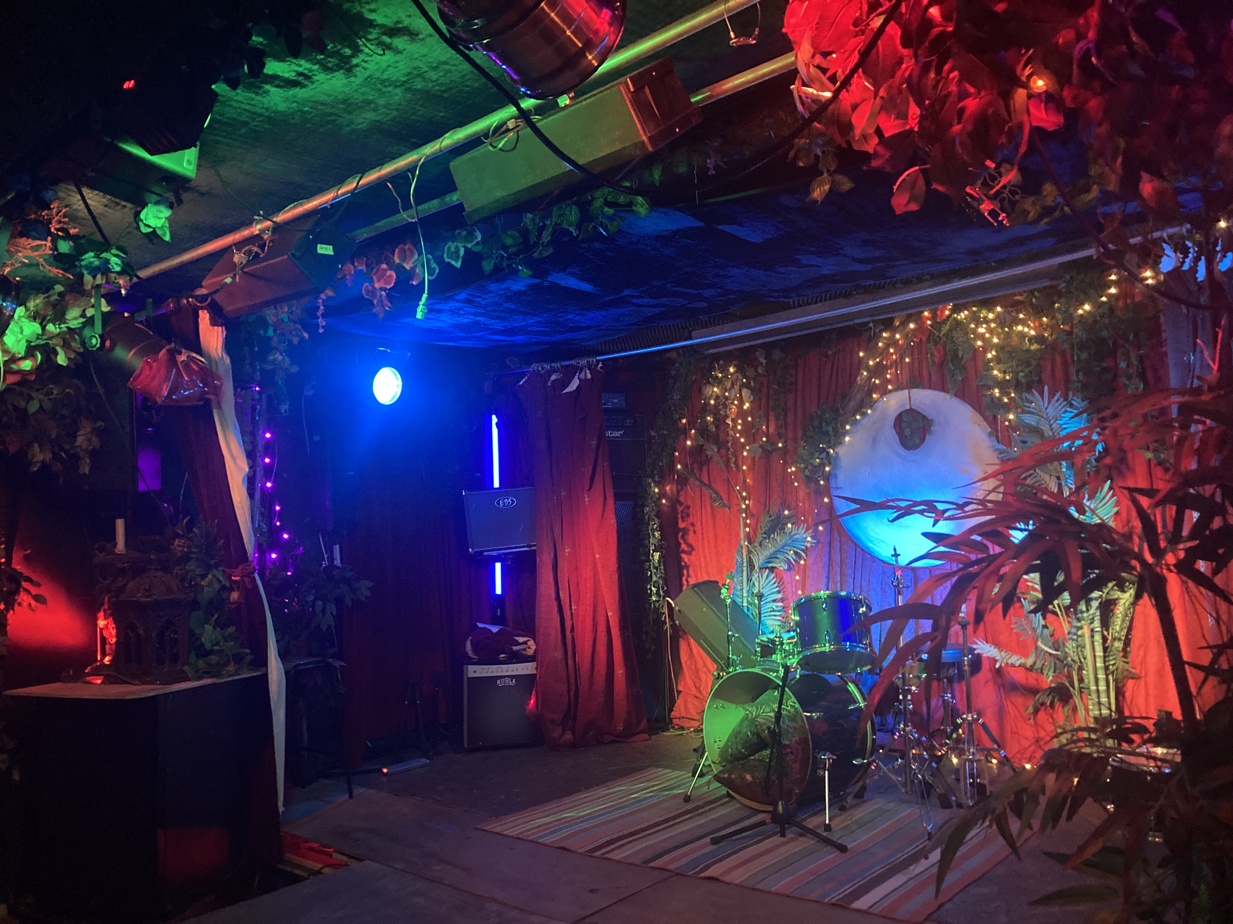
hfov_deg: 63.4
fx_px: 997
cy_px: 462
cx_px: 616
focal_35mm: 28
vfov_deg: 49.7
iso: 640
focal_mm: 3.99
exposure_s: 1/27
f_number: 1.8
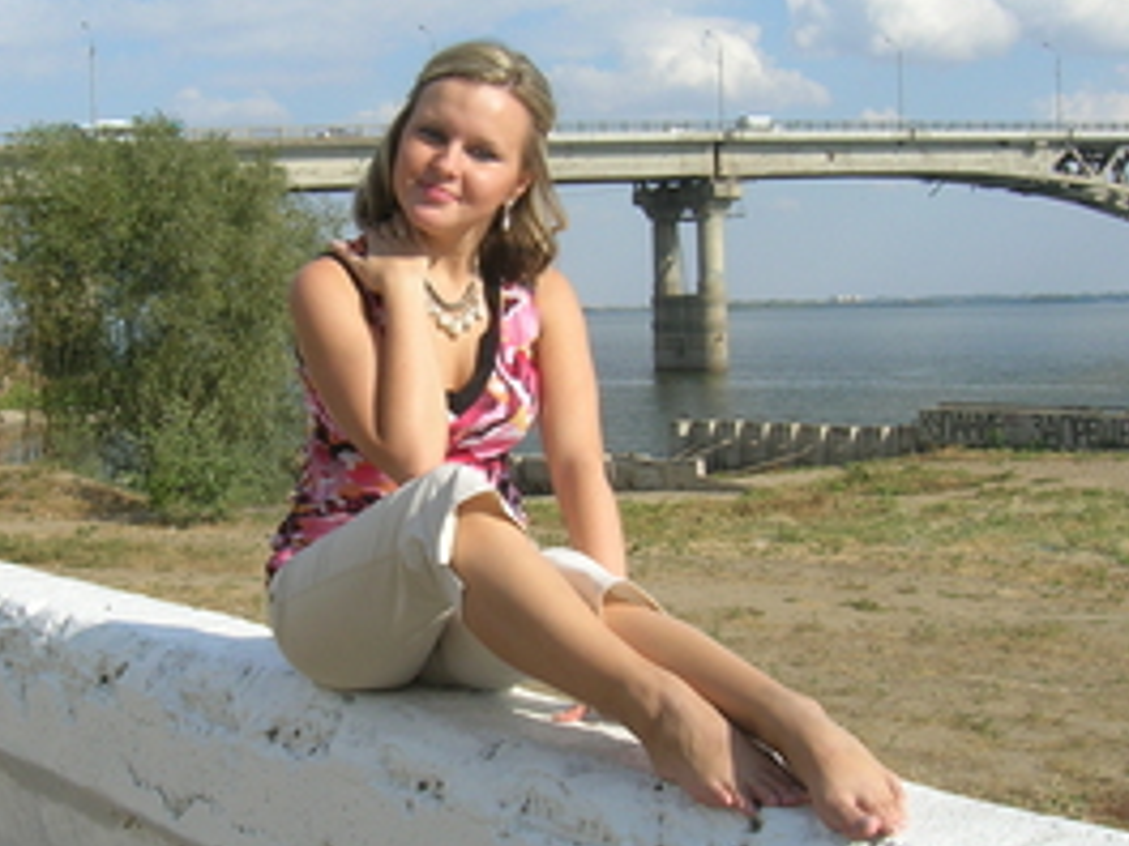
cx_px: 411
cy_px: 427
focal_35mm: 58
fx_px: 1892
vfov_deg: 25.2
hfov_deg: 33.0
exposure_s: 1/430
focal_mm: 5.7
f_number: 4.9
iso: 50
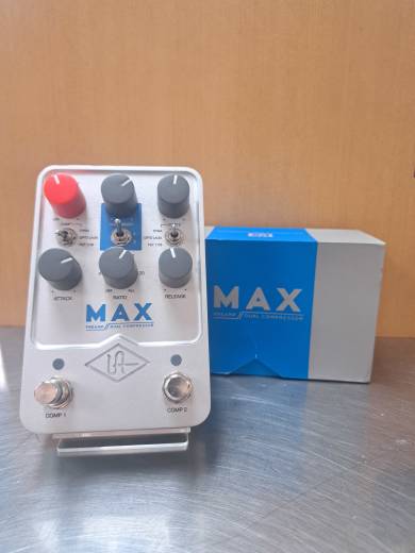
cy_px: 276
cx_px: 208
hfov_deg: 56.8
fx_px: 384
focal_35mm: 24
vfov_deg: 71.6
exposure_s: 1/60
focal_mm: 5.23
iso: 250
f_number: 1.8
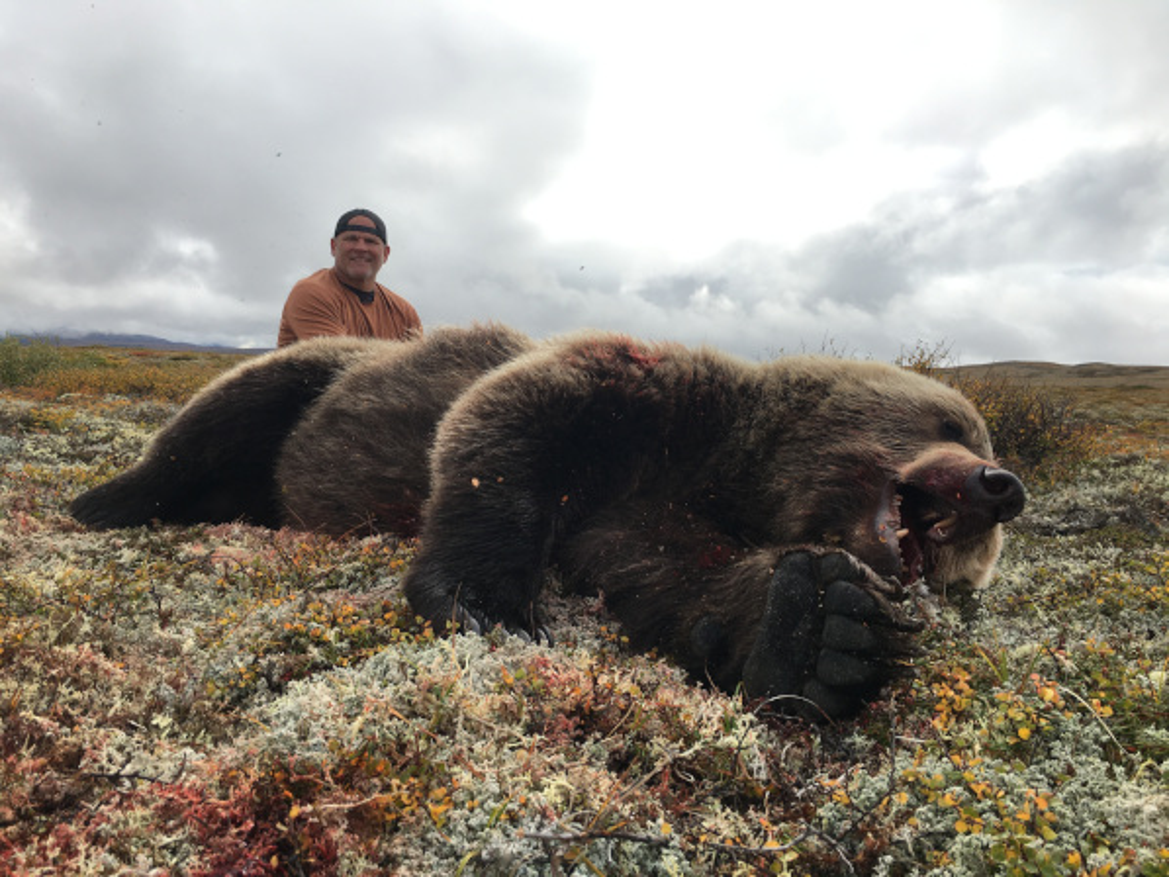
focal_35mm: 29
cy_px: 438
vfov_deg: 48.2
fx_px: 980
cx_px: 584
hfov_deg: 61.6
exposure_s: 1/732
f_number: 2.2
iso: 25
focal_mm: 4.15
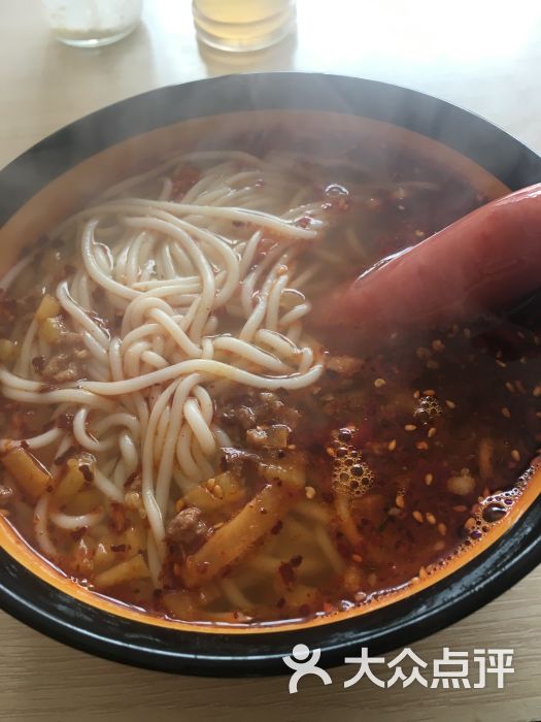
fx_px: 604
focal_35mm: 29
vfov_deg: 61.7
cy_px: 361
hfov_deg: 48.2
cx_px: 270
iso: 32
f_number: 2.2
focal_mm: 4.15
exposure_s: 1/33
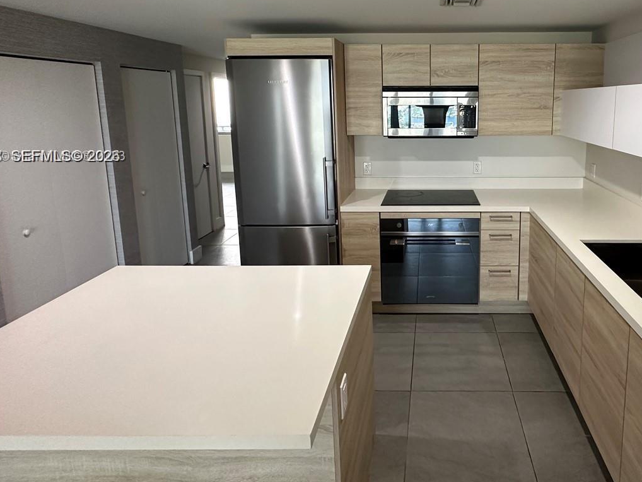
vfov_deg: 59.6
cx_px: 428
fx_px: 408
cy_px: 157
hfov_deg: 74.0
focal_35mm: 22
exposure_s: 1/120
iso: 320
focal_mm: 2.22
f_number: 2.2
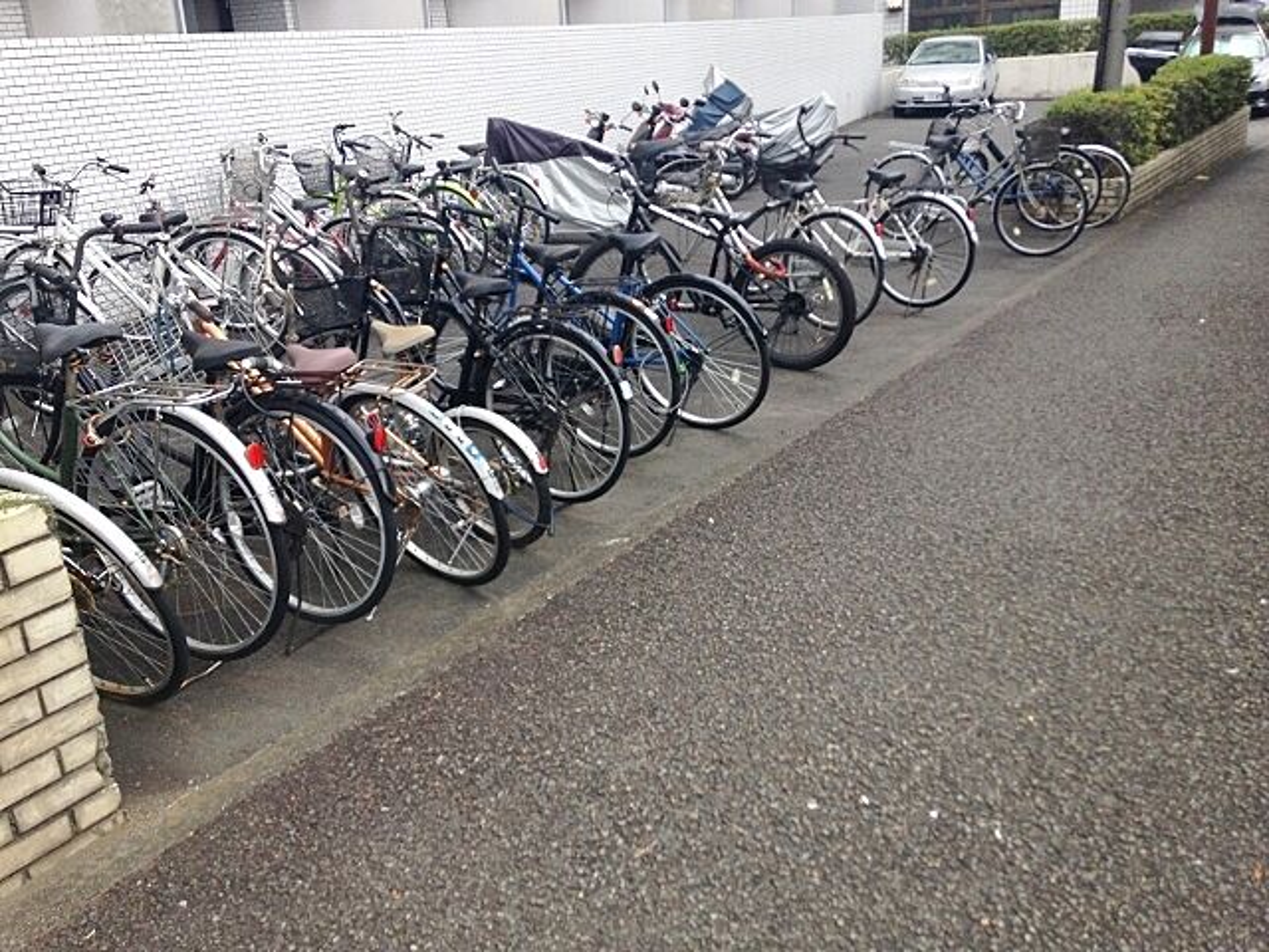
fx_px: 1210
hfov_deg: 55.4
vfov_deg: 42.9
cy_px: 476
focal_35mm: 33
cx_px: 634
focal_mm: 4.12
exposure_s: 1/452
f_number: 2.4
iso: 50
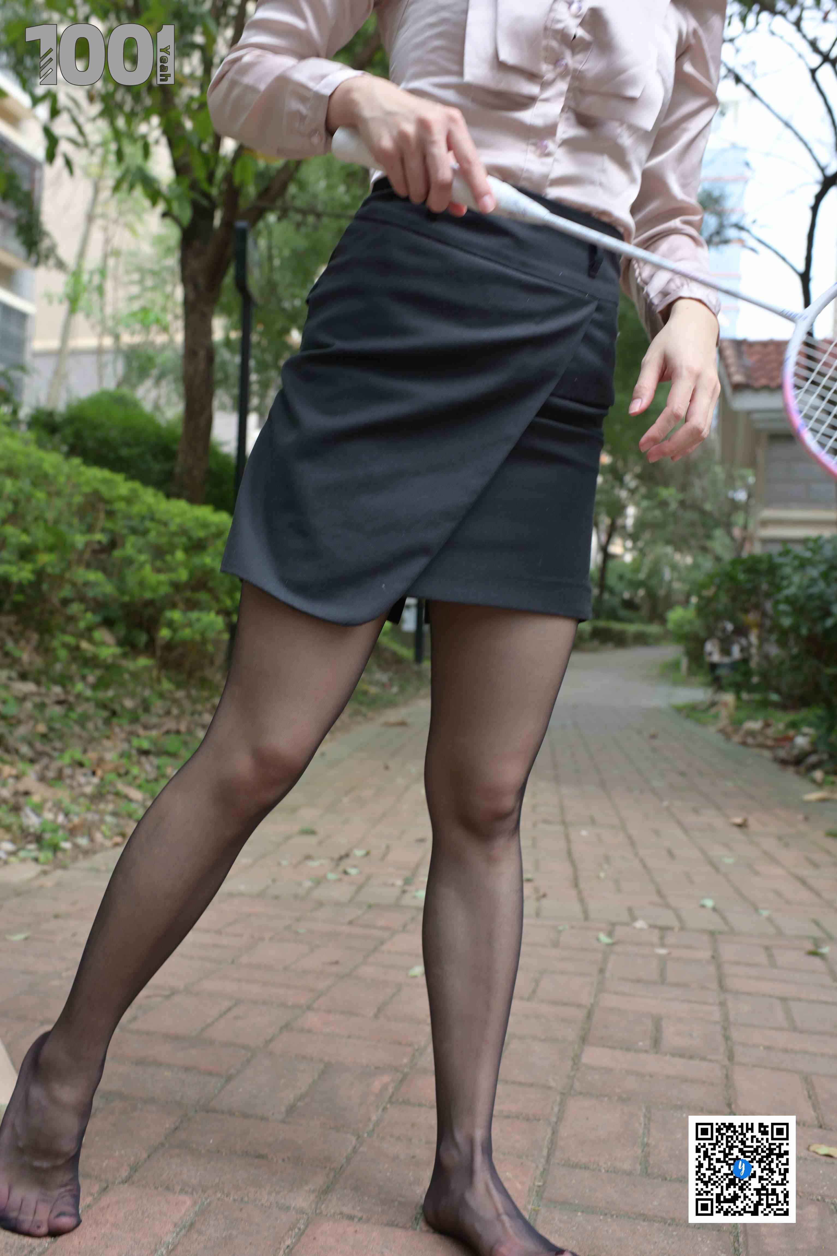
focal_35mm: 35
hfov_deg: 37.9
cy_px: 628
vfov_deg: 54.4
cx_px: 418
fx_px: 1220
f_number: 5.6
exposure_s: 1/200
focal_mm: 35
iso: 200
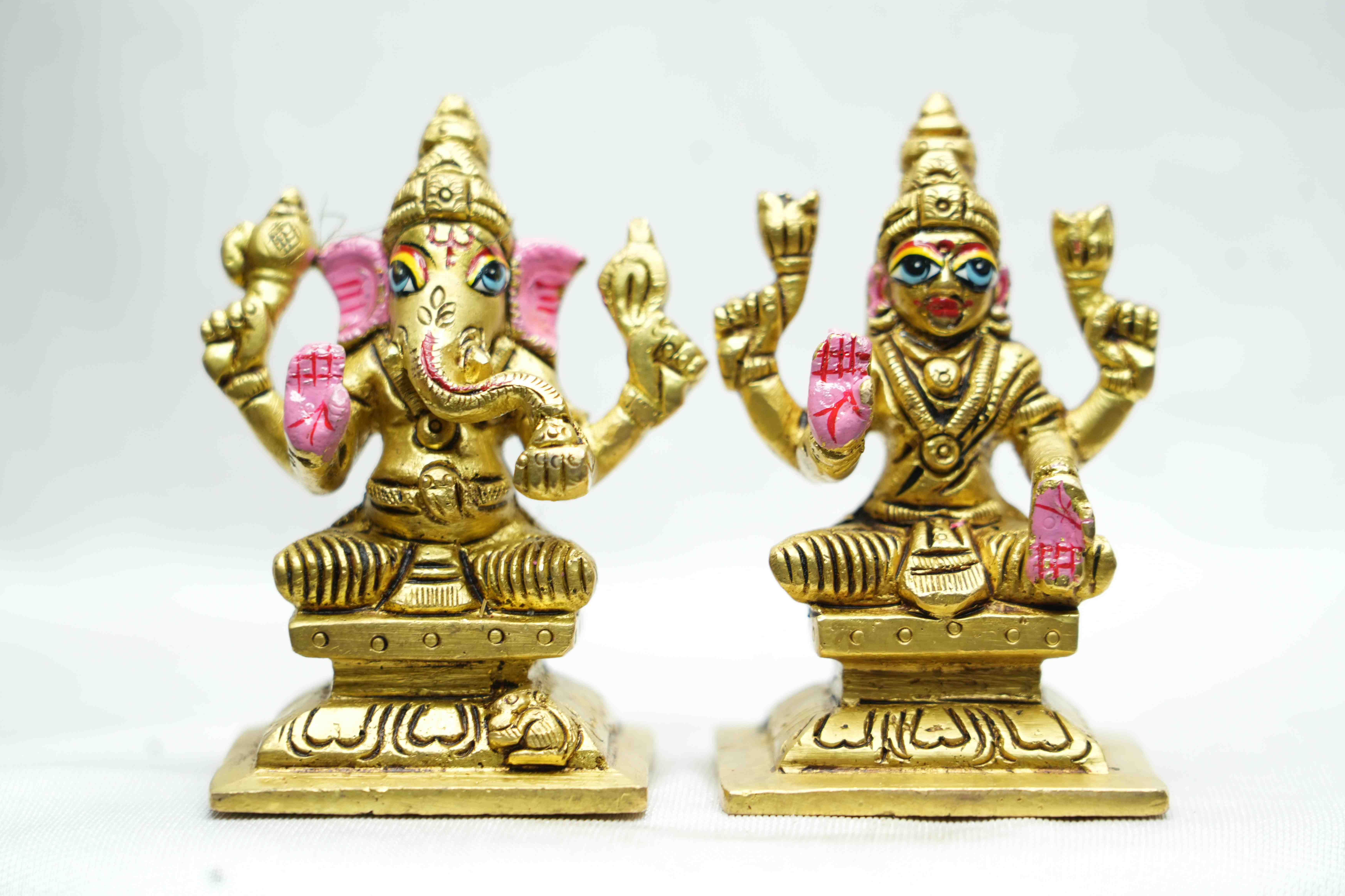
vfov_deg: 12.9
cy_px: 451
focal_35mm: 106
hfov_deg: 19.3
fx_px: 3960
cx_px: 674
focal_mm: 105
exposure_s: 1/60
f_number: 5.6
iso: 400
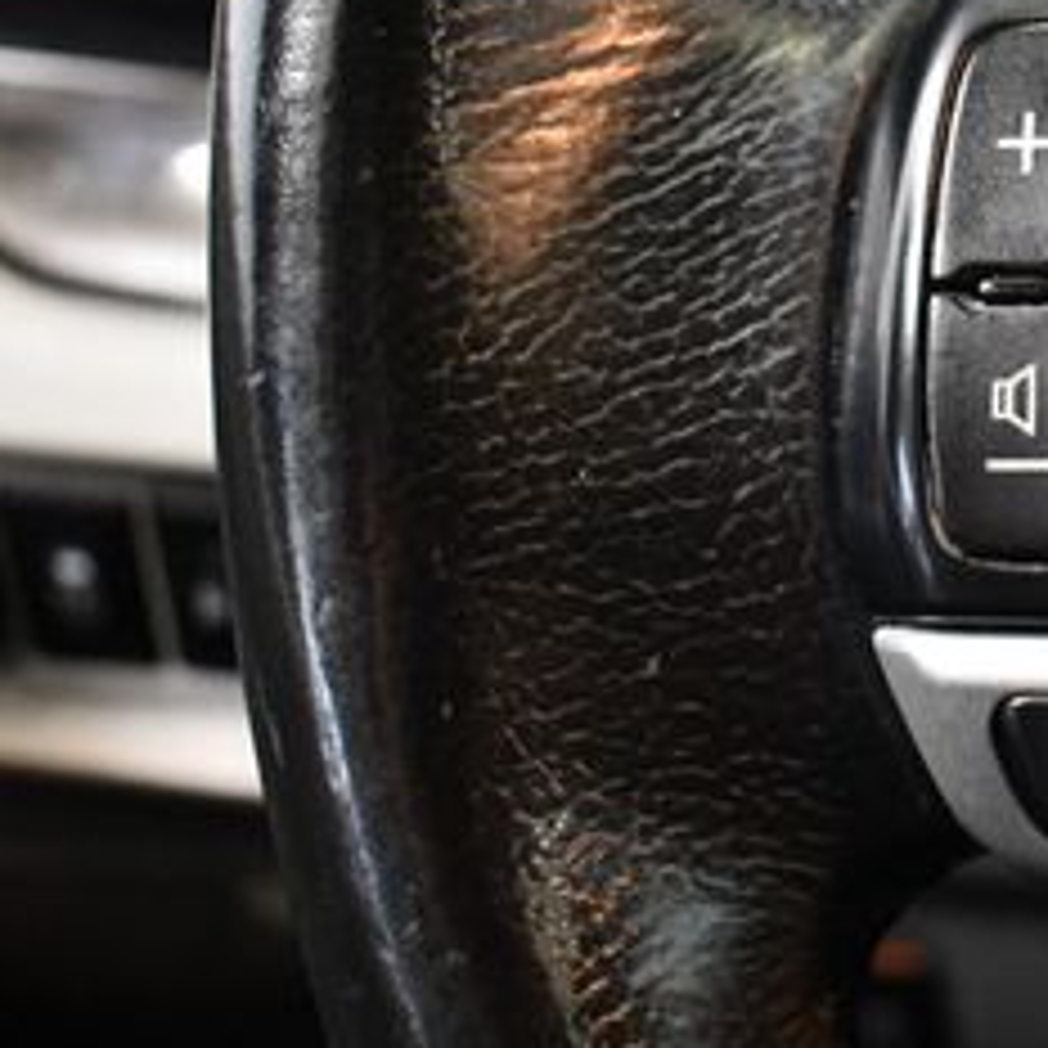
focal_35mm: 84
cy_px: 391
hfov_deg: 19.4
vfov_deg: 20.6
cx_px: 1286
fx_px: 2877
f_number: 3.5
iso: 3200
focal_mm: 18
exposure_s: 1/60
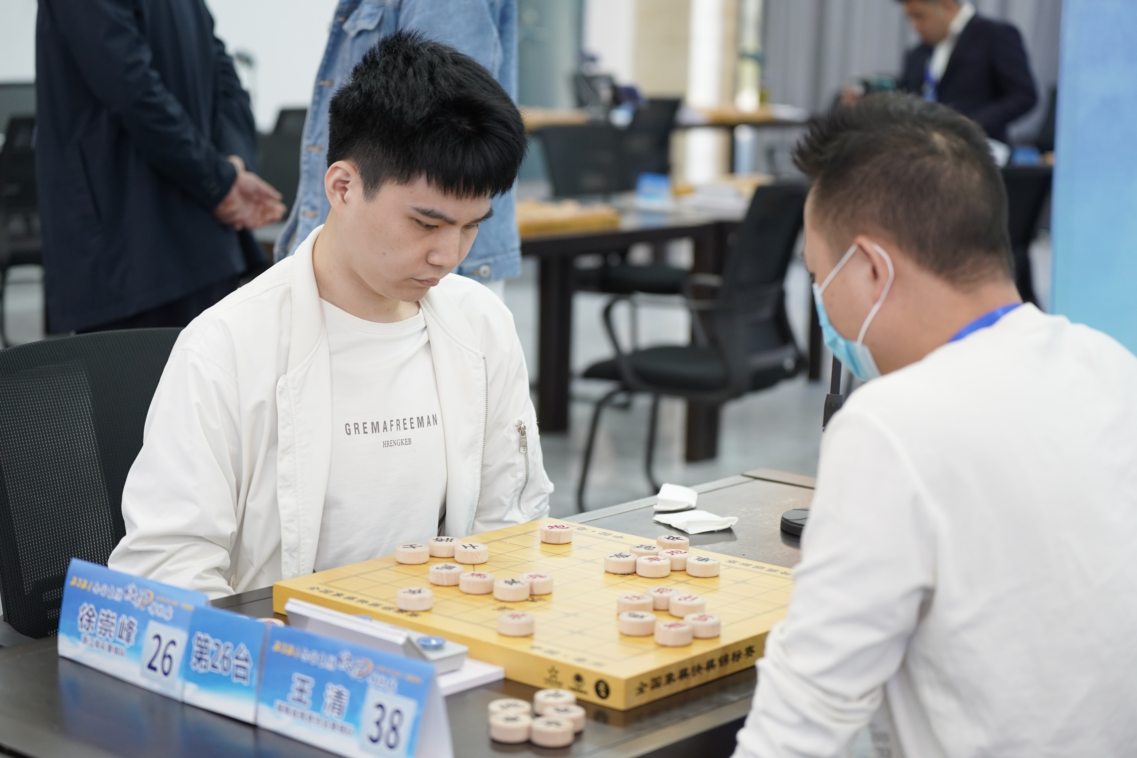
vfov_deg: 19.5
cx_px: 568
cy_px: 379
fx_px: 2211
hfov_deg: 28.8
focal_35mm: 70
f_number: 2.8
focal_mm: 70
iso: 1600
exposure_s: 1/200
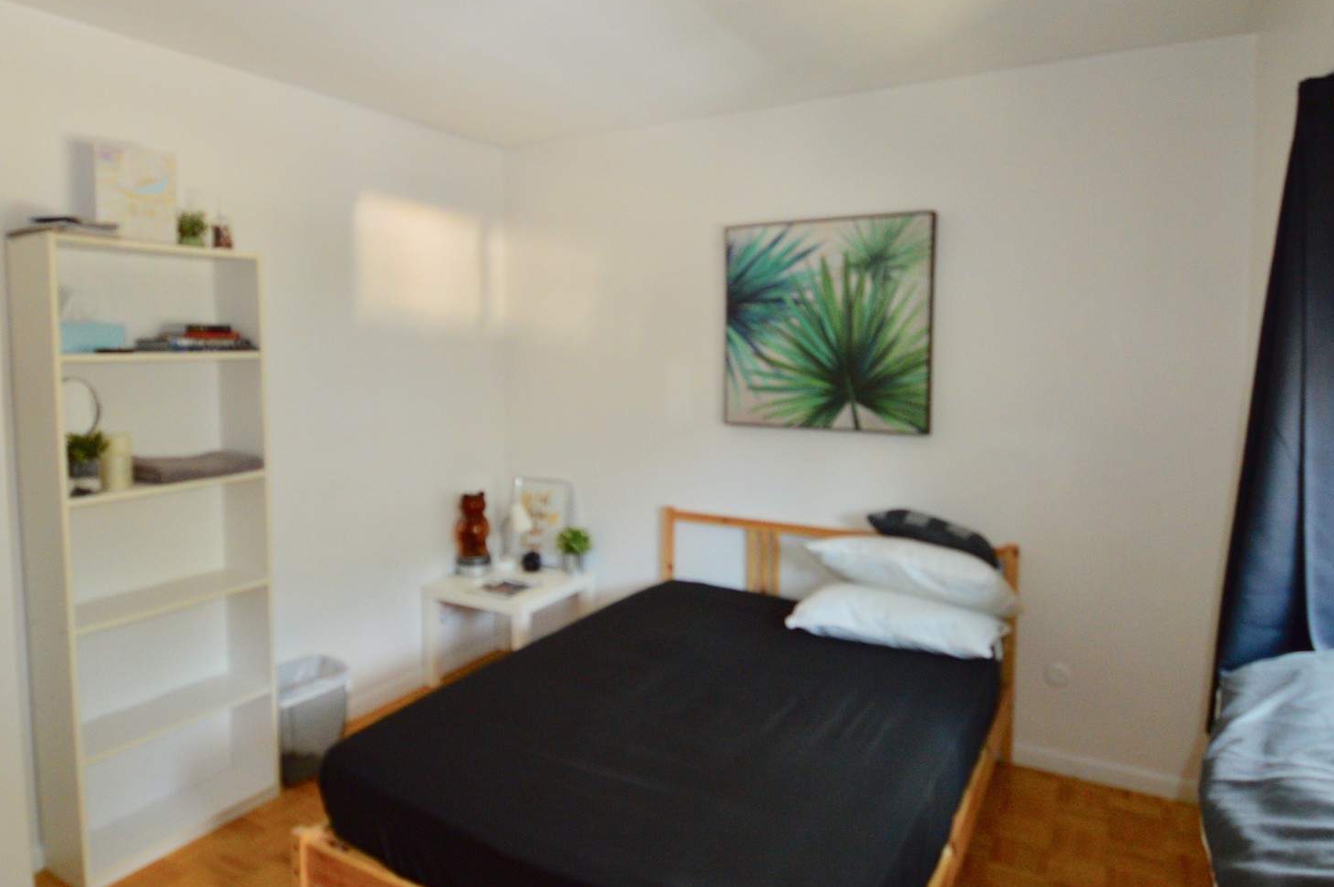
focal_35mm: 21
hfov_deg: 81.2
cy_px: 396
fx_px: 778
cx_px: 636
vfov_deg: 59.3
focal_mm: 10
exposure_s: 1/60
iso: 640
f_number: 3.5
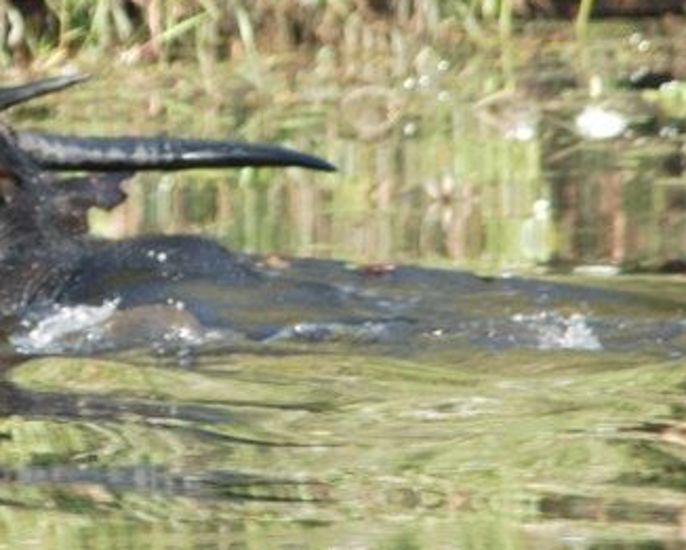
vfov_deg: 3.4
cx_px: -53
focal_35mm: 454
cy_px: 162
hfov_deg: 4.3
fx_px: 9220
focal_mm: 140
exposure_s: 1/80
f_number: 6
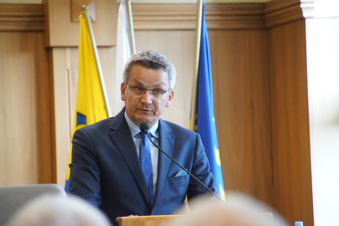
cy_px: 113
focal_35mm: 300
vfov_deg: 4.6
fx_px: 2825
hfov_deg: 6.9
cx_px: 170
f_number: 6.3
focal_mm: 200
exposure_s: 1/100
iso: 3200
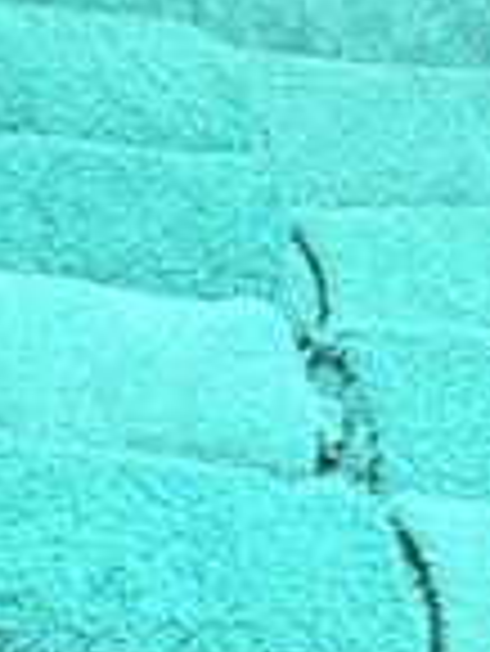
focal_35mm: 138
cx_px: -845
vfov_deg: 11.3
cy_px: -1016
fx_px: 2601
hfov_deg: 9.2
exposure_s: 1/33
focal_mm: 6.76
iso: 1000
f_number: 1.78
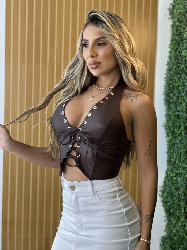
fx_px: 554
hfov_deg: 19.1
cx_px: 94
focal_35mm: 77
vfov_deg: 25.3
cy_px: 125
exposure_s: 1/120
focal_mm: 9
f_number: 2.8
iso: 200
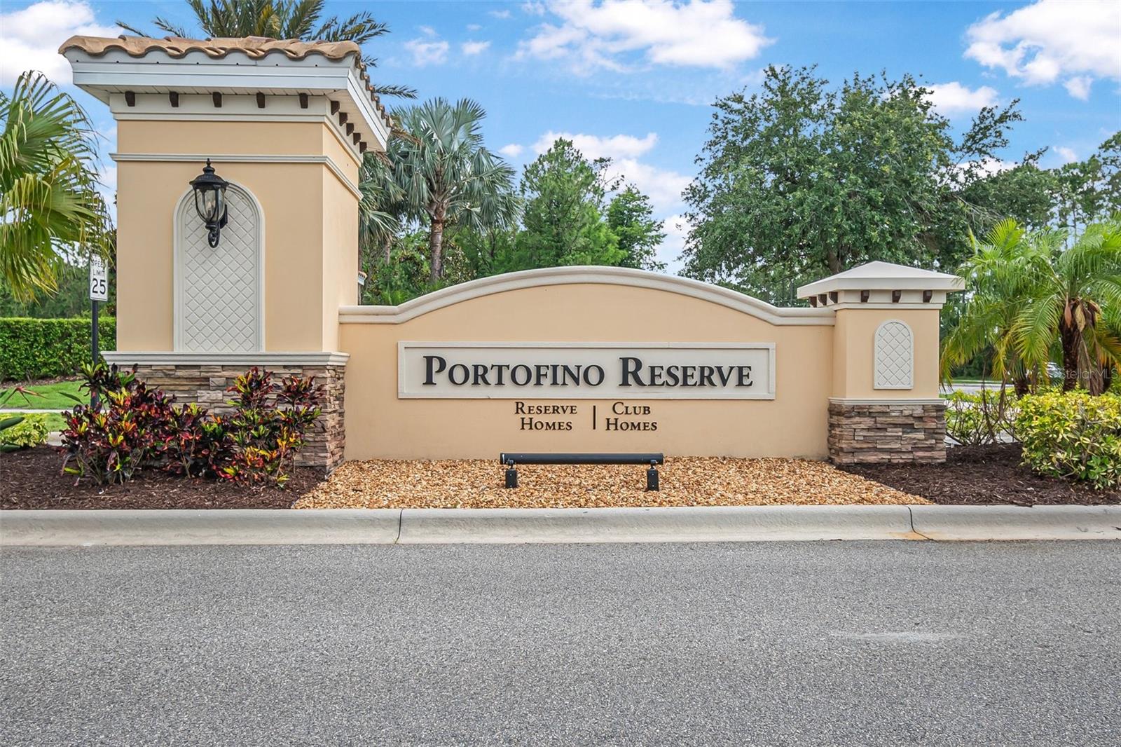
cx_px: 560
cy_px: 374
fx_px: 934
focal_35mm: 30
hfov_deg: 61.9
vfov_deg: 43.6
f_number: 6.3
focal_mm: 20
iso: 100
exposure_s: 1/320
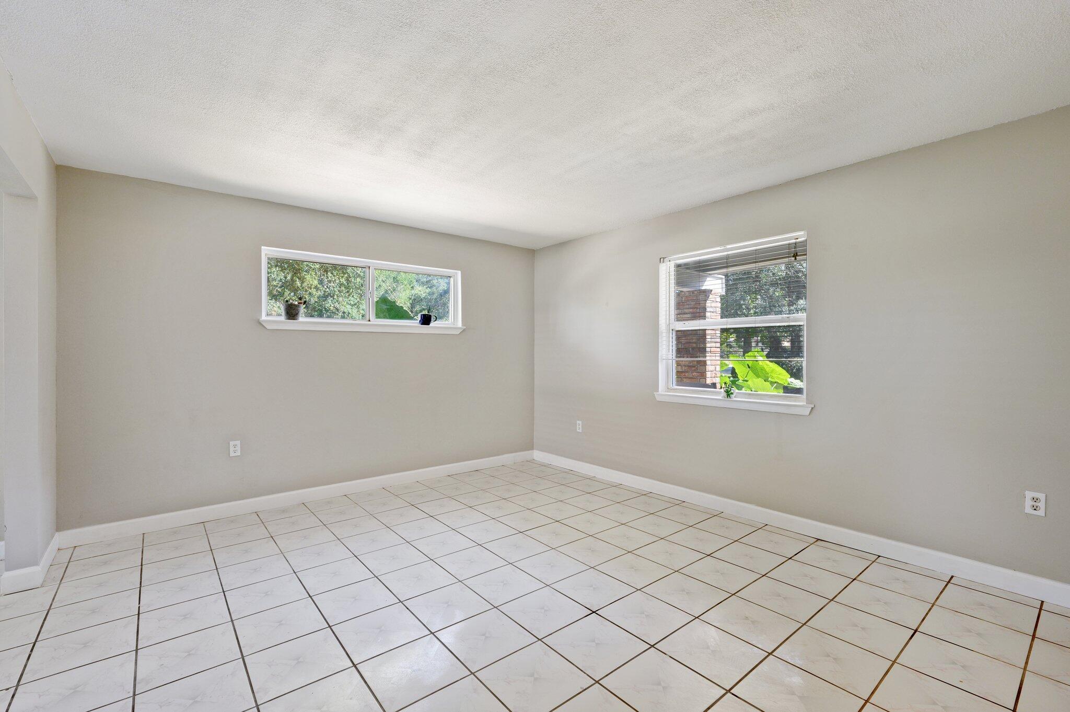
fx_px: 475
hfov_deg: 96.8
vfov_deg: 73.7
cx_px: 535
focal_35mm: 16
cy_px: 356
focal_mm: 16
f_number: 9
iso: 320
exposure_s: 1/4
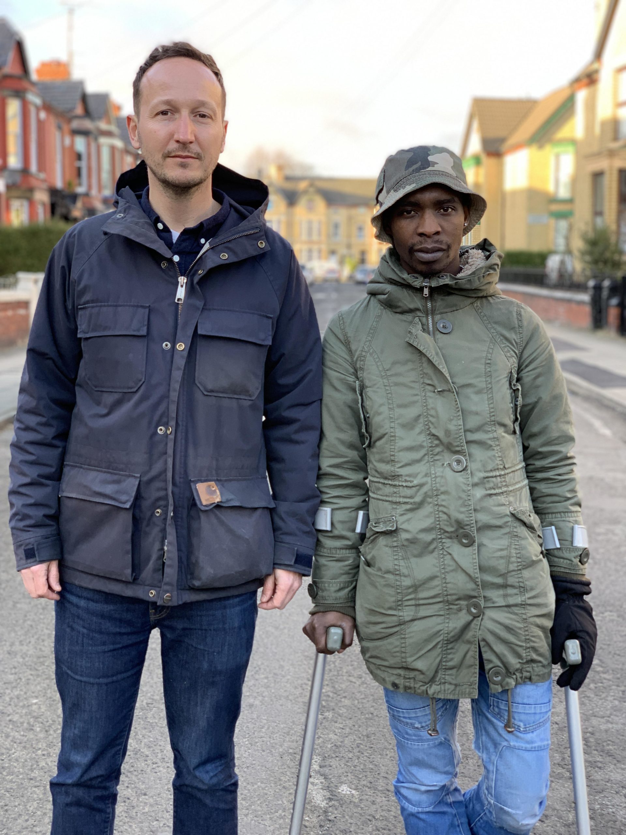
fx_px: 1254
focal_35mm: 52
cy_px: 418
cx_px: 313
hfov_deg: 28.0
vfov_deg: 36.8
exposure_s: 1/122
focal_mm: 6
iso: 50
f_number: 2.4
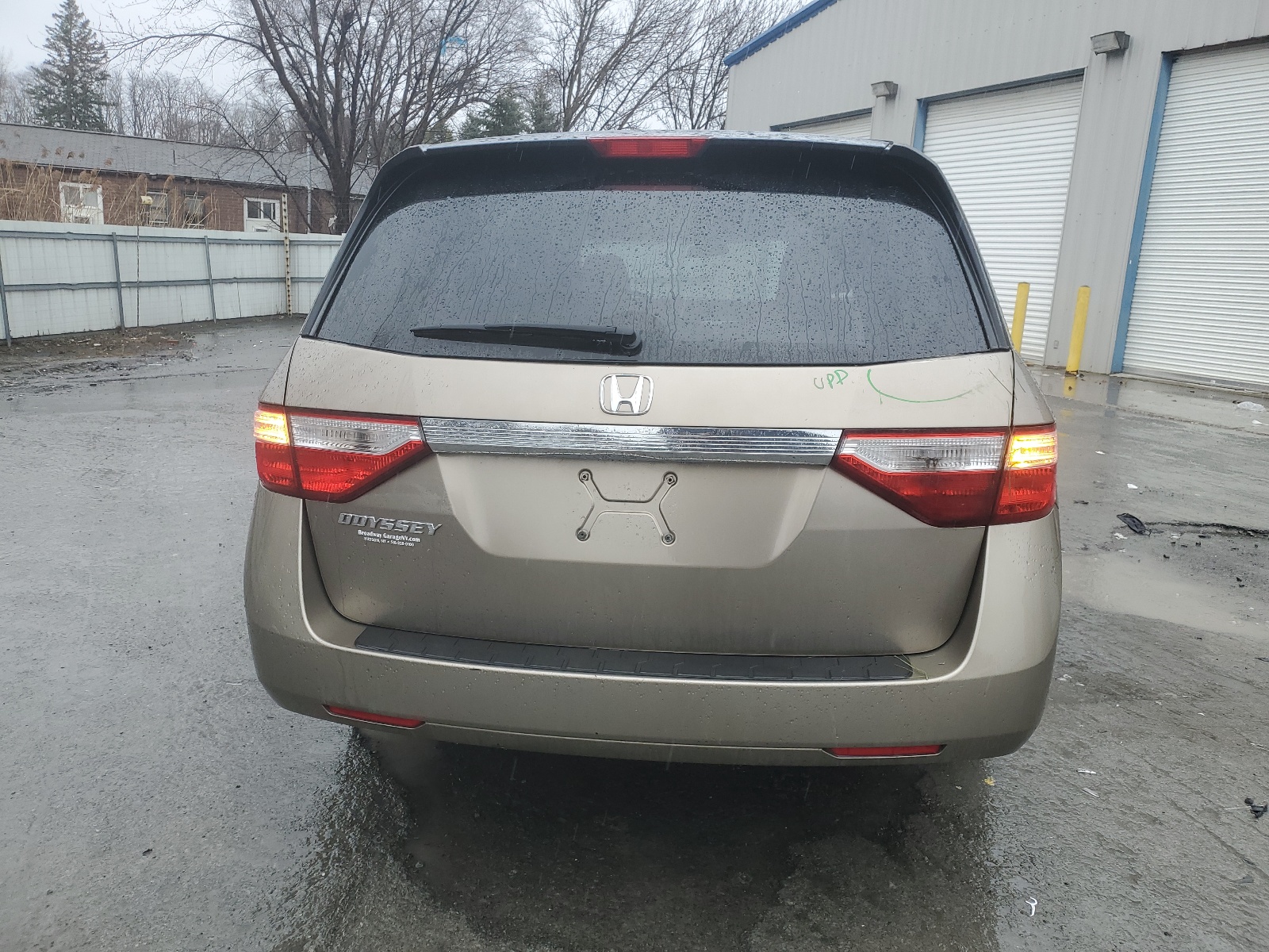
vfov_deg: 53.1
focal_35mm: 26
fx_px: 953
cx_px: 634
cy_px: 476
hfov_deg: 67.3
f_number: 1.5
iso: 50
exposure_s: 1/345
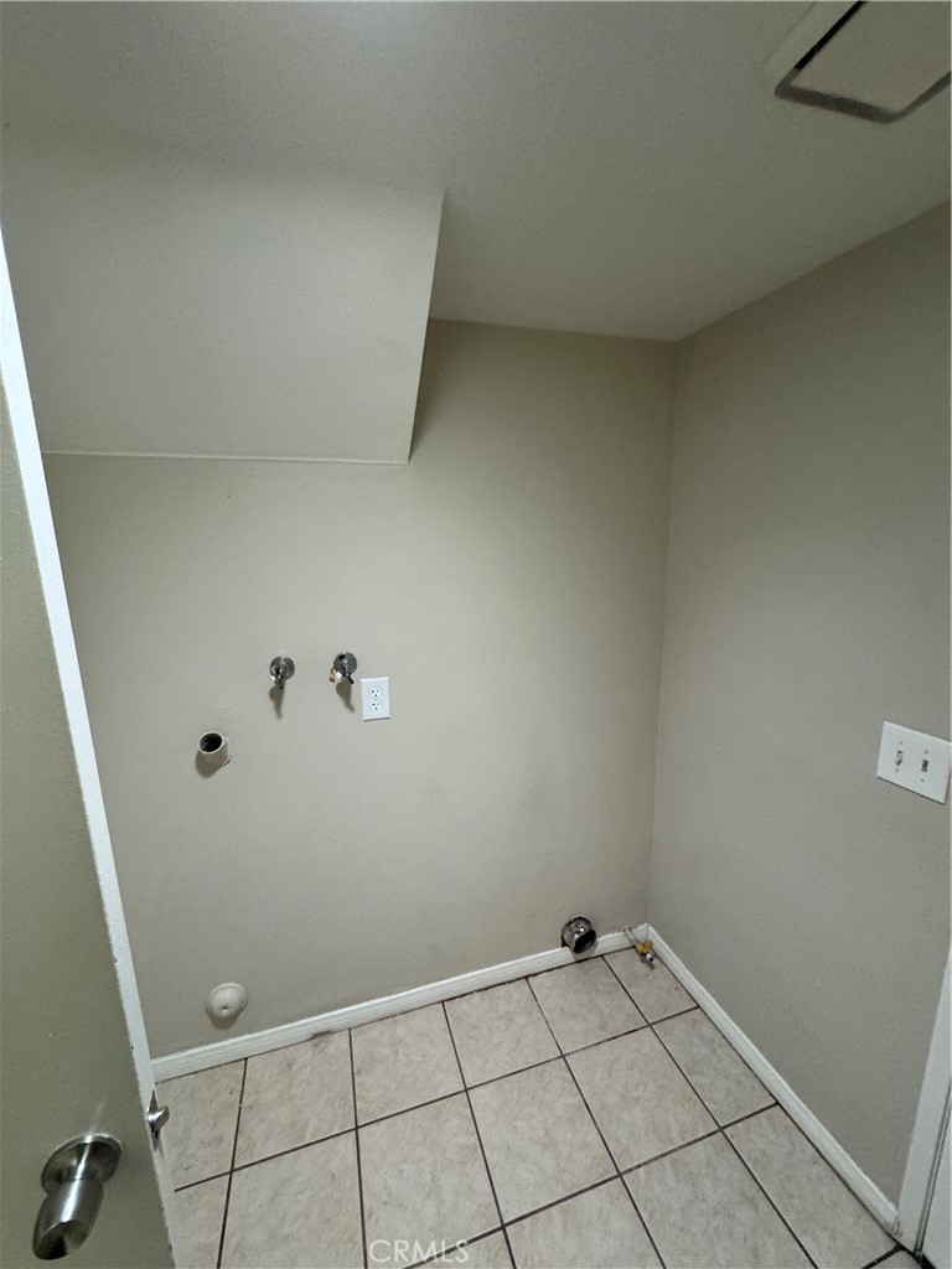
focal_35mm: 14
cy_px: 634
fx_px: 513
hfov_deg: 85.7
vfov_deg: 102.1
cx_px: 476
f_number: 2.2
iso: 500
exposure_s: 1/60
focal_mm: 2.22
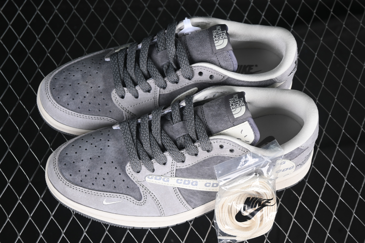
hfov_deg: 27.0
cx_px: 182
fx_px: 760
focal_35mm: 75
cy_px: 122
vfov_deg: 18.2
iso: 160
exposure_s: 1/60
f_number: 7.1
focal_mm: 50
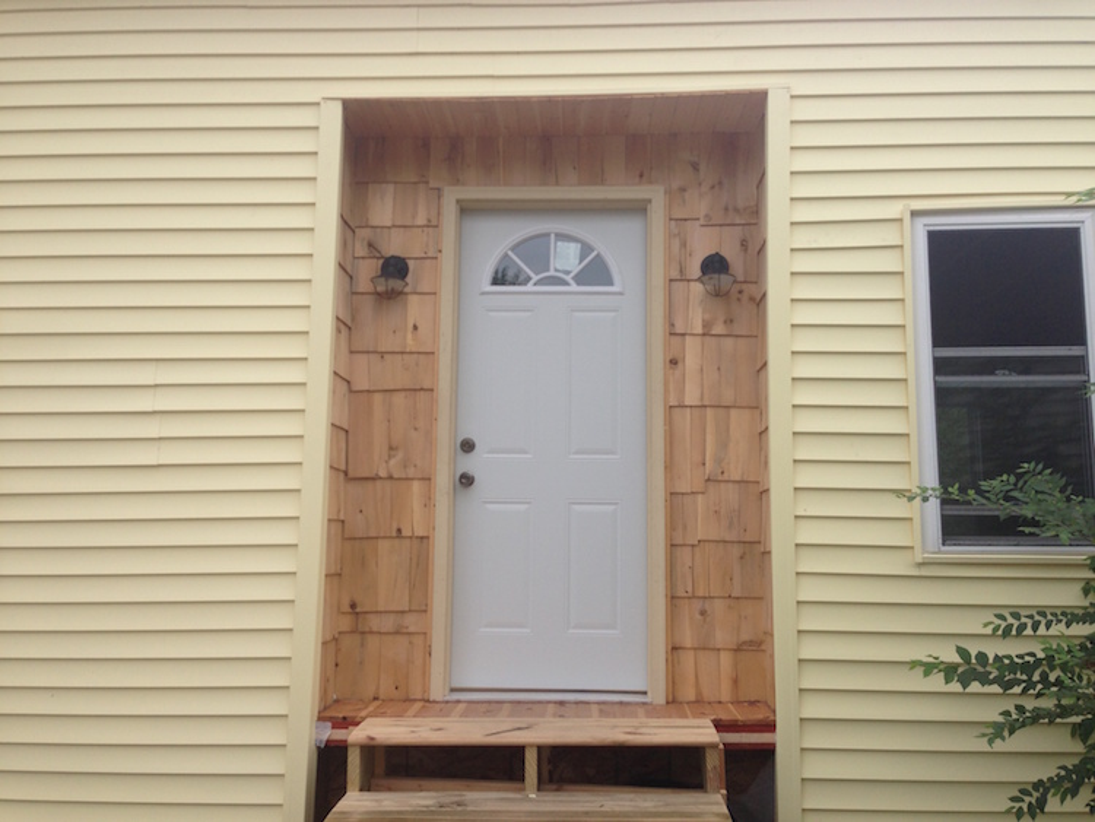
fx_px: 1044
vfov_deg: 43.0
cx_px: 548
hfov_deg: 55.3
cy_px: 411
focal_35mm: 33
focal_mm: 4.13
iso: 50
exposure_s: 1/809
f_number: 2.4
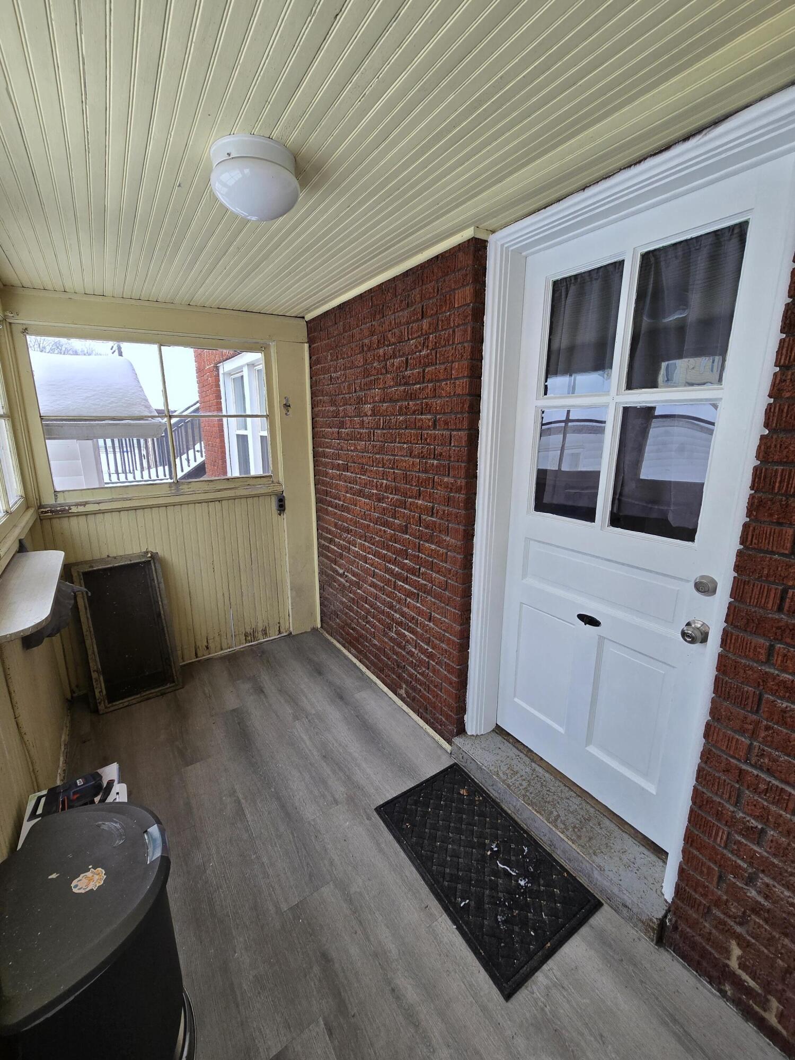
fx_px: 398
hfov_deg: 89.9
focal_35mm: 13
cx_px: 398
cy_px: 530
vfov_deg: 106.2
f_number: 2.2
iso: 64
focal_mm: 2.2
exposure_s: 1/120
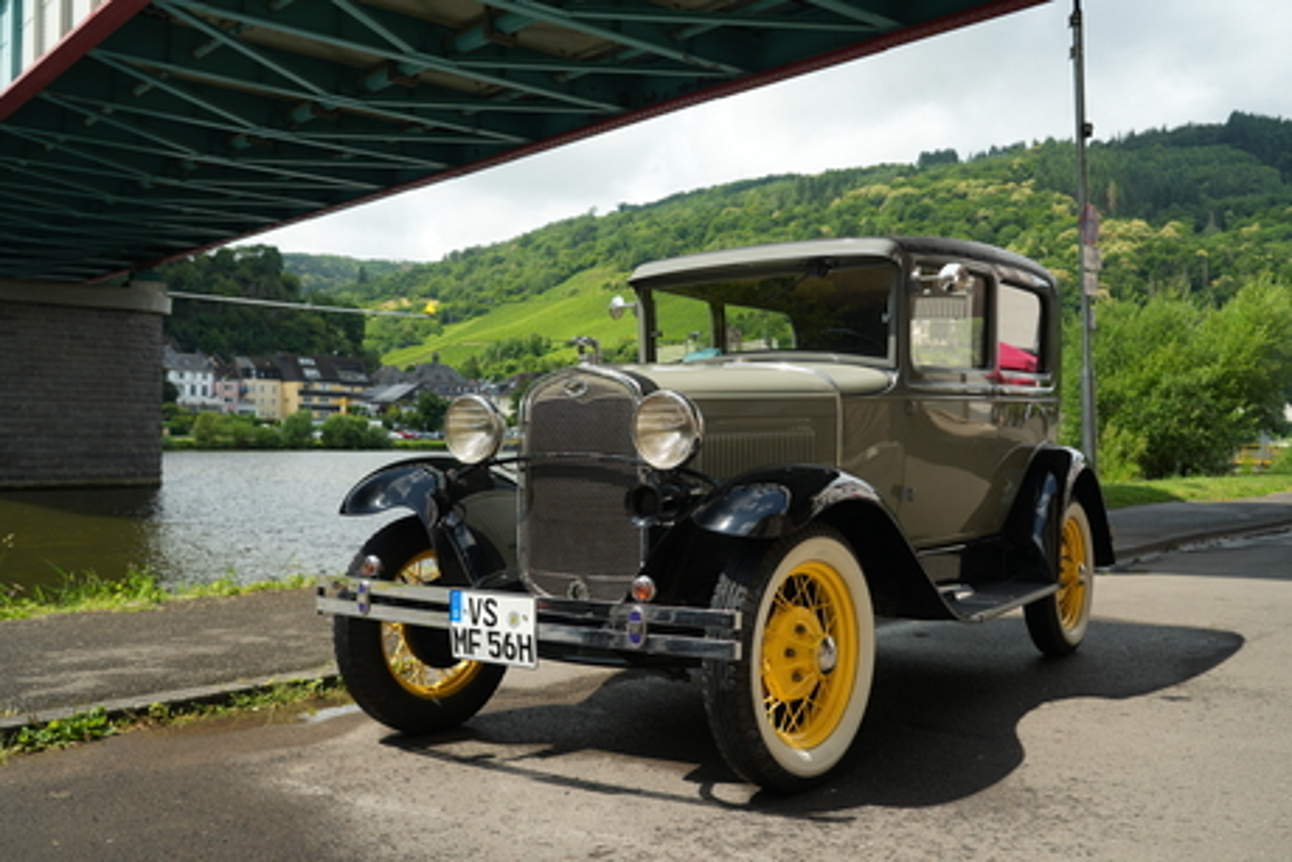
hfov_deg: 58.7
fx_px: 1149
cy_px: 431
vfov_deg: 41.1
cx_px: 646
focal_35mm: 32
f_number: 5.6
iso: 100
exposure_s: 1/125
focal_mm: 32
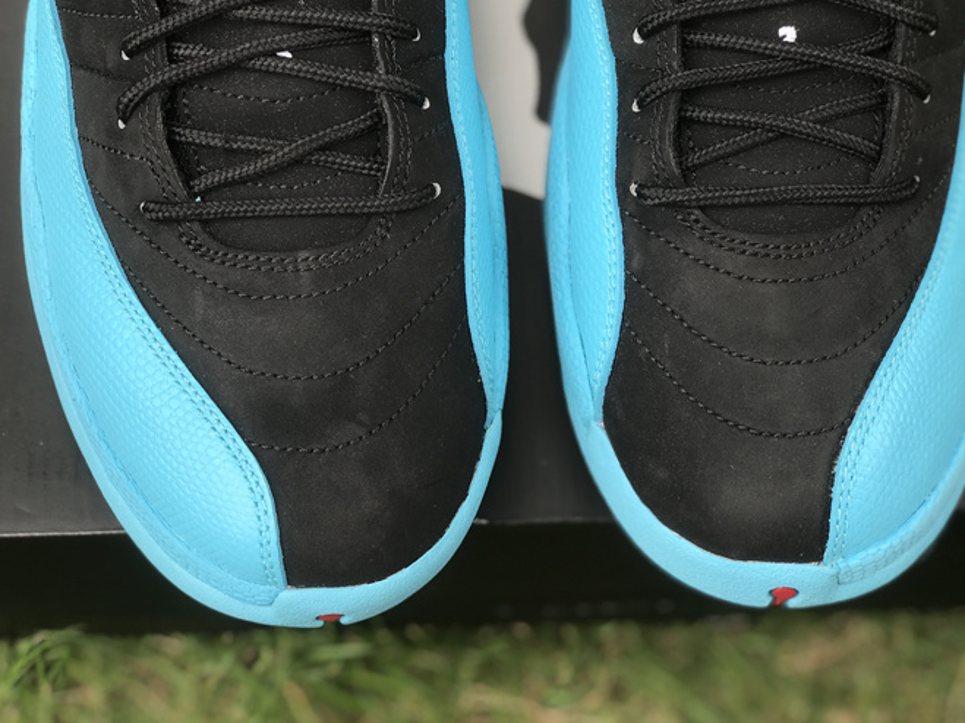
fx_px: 1784
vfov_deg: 22.9
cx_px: 507
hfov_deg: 30.3
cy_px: 356
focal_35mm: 64
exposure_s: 1/155
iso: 20
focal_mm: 6.6
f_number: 2.8
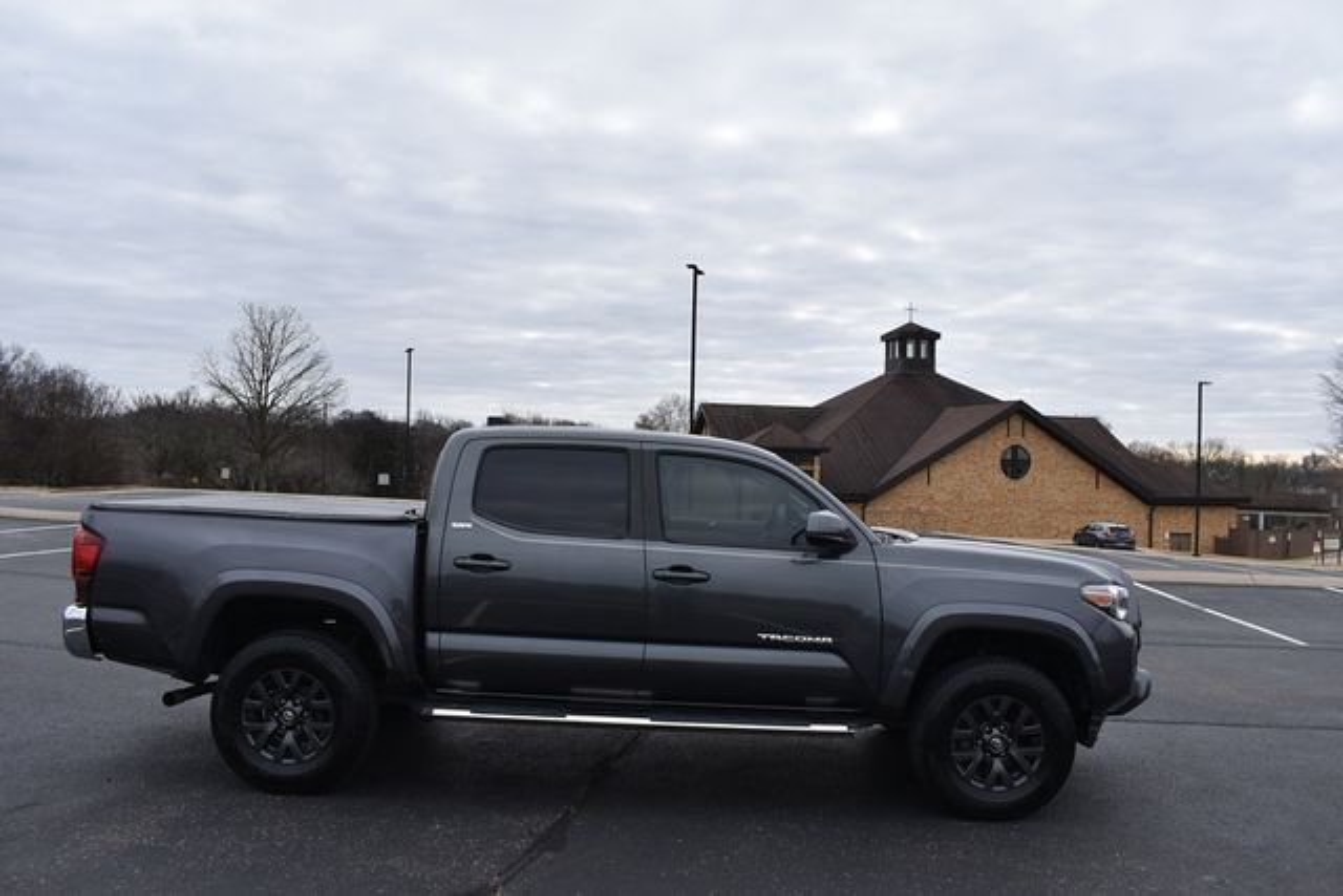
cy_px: 448
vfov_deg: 48.0
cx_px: 672
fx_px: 1007
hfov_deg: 67.4
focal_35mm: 27
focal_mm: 18
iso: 160
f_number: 8
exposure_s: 1/250
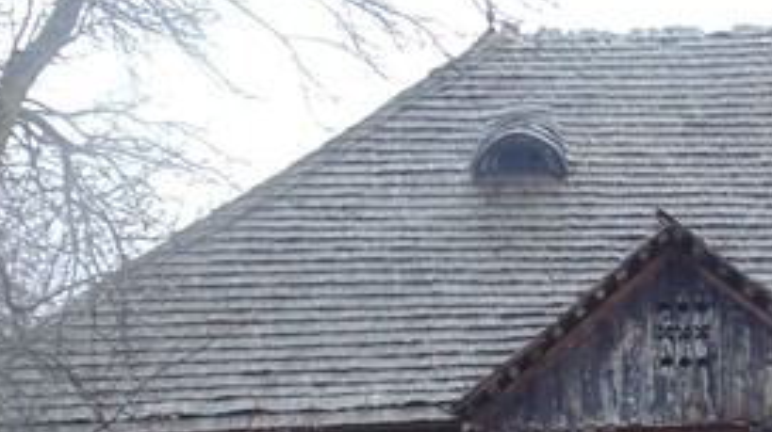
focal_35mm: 131
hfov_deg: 16.2
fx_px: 2679
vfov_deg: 9.1
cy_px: 517
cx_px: 659
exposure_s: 1/30
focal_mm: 7.4
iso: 100
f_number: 3.6
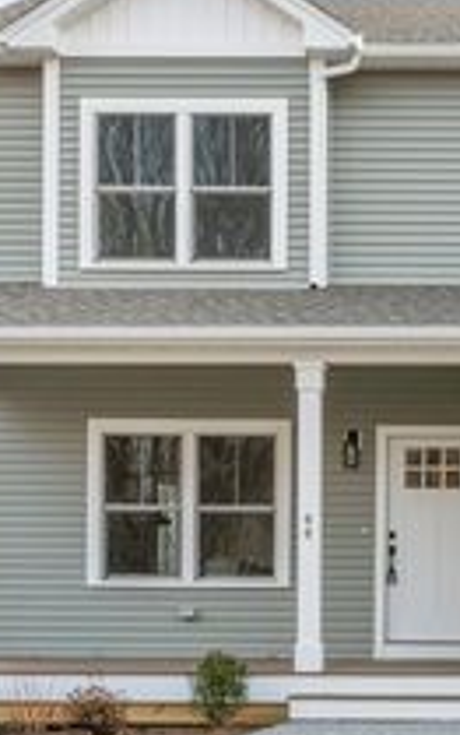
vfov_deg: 28.2
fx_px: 1461
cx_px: 678
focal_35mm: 73
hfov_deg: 16.4
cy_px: 375
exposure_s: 1/60
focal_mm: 20
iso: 400
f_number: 14
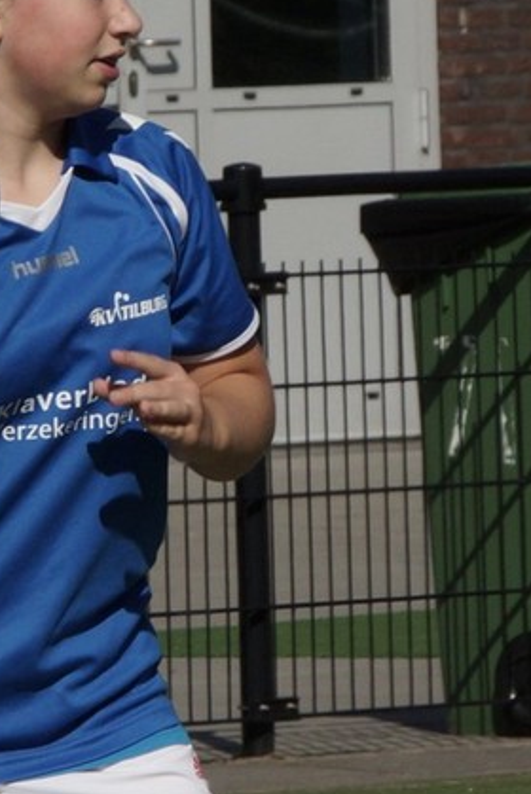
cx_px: 104
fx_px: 9718
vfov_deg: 4.7
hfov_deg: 3.1
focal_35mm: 440
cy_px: 684
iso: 200
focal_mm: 120
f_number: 11
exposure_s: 1/640
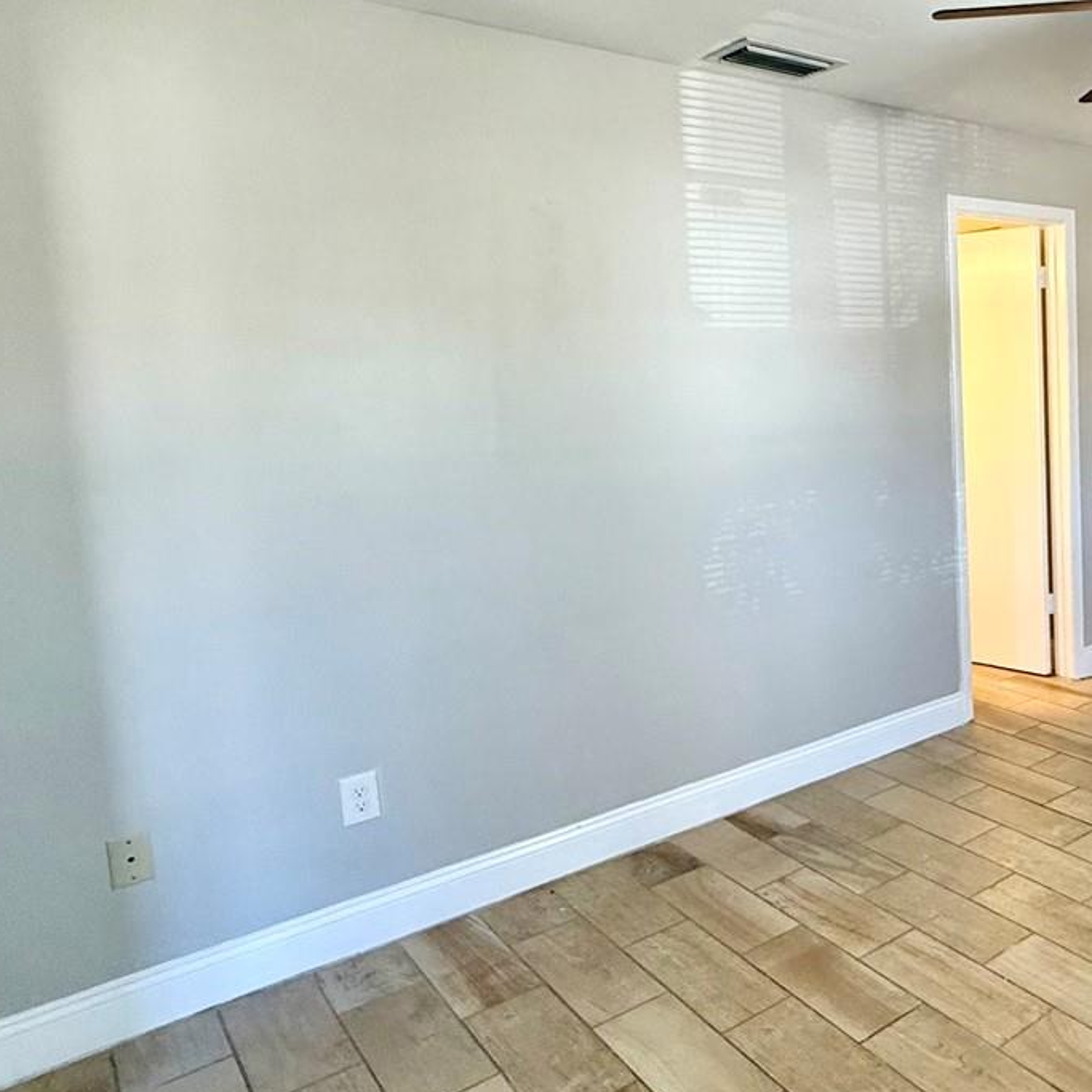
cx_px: 1079
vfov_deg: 55.3
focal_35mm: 29
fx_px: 1035
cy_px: 448
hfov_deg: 46.9
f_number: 2.2
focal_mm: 2.22
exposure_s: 1/120
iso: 250
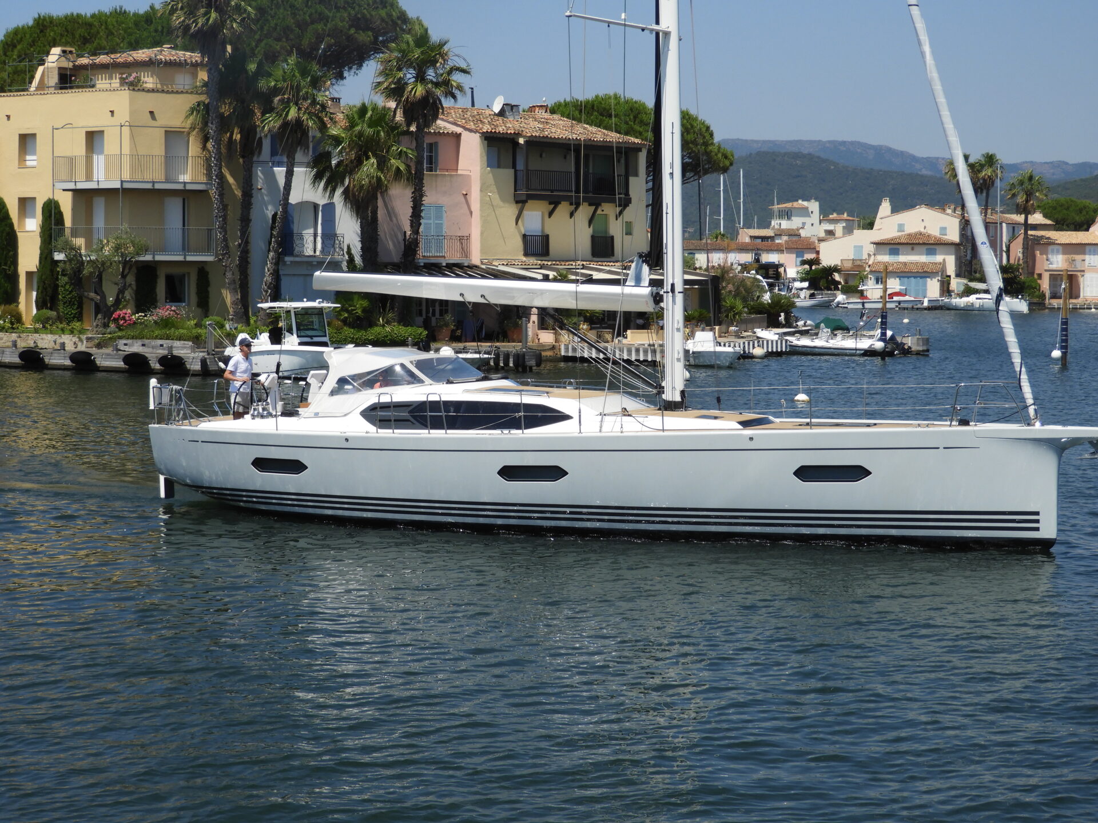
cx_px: 549
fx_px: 2220
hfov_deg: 27.8
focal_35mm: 70
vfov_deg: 21.0
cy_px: 412
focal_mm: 12.5
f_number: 4.5
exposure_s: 1/1250
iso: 100
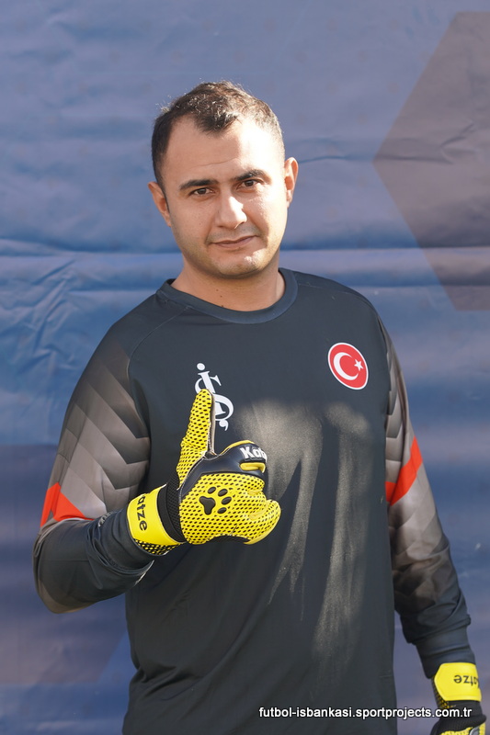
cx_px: 245
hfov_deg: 13.4
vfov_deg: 20.0
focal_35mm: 102
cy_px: 368
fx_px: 2083
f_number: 4
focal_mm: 102
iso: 100
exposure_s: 1/160
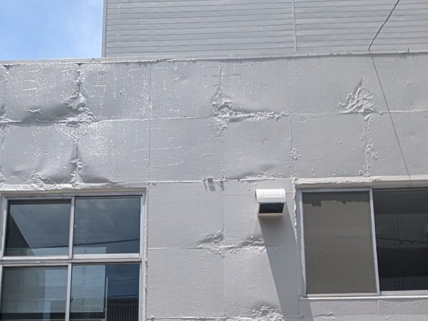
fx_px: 556
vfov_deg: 26.3
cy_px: 438
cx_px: 186
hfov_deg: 42.0
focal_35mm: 45
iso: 40
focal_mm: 2.23
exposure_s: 1/1656
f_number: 1.95
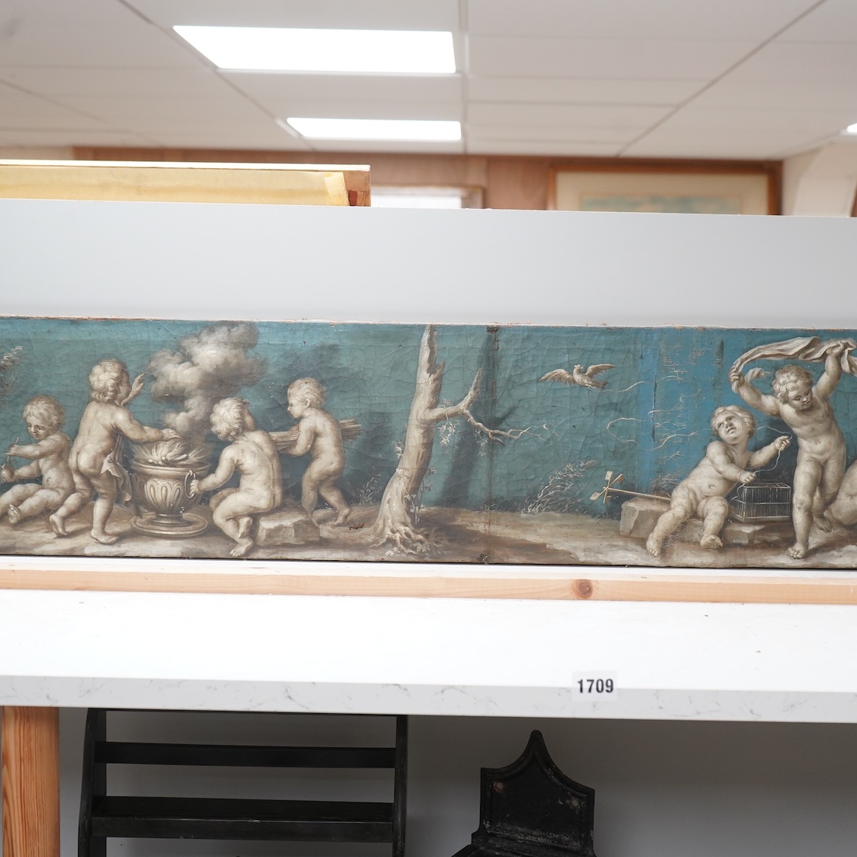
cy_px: 431
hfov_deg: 34.6
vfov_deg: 34.7
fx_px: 1372
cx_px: 475
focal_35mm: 49
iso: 2500
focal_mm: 38
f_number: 5.6
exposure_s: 1/160
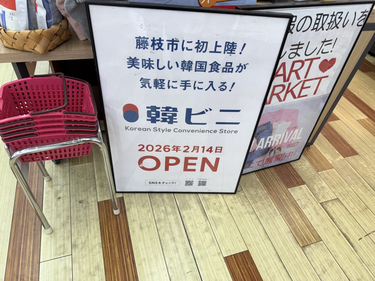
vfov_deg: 56.8
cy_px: 140
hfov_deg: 71.6
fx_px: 260
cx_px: 188
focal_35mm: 24
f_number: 1.78
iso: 64
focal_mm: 6.76
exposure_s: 1/120
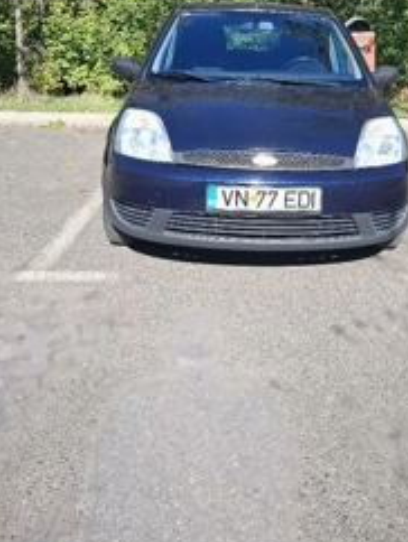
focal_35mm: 38
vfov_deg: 47.8
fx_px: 596
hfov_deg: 37.5
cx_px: 258
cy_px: 163
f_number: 1.8
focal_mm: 5.54
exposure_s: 1/909
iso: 50
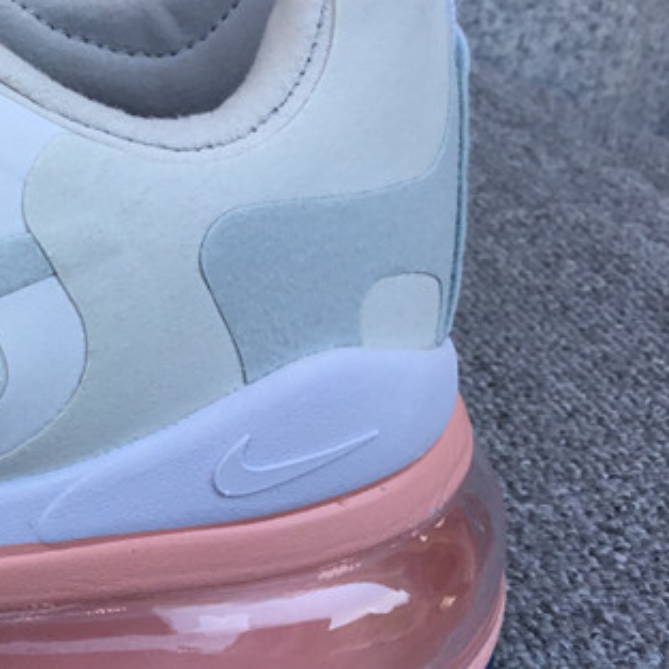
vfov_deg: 24.7
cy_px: 353
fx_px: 1531
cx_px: -96
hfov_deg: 23.0
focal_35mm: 70
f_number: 2.4
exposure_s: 1/468
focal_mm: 3.3
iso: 25
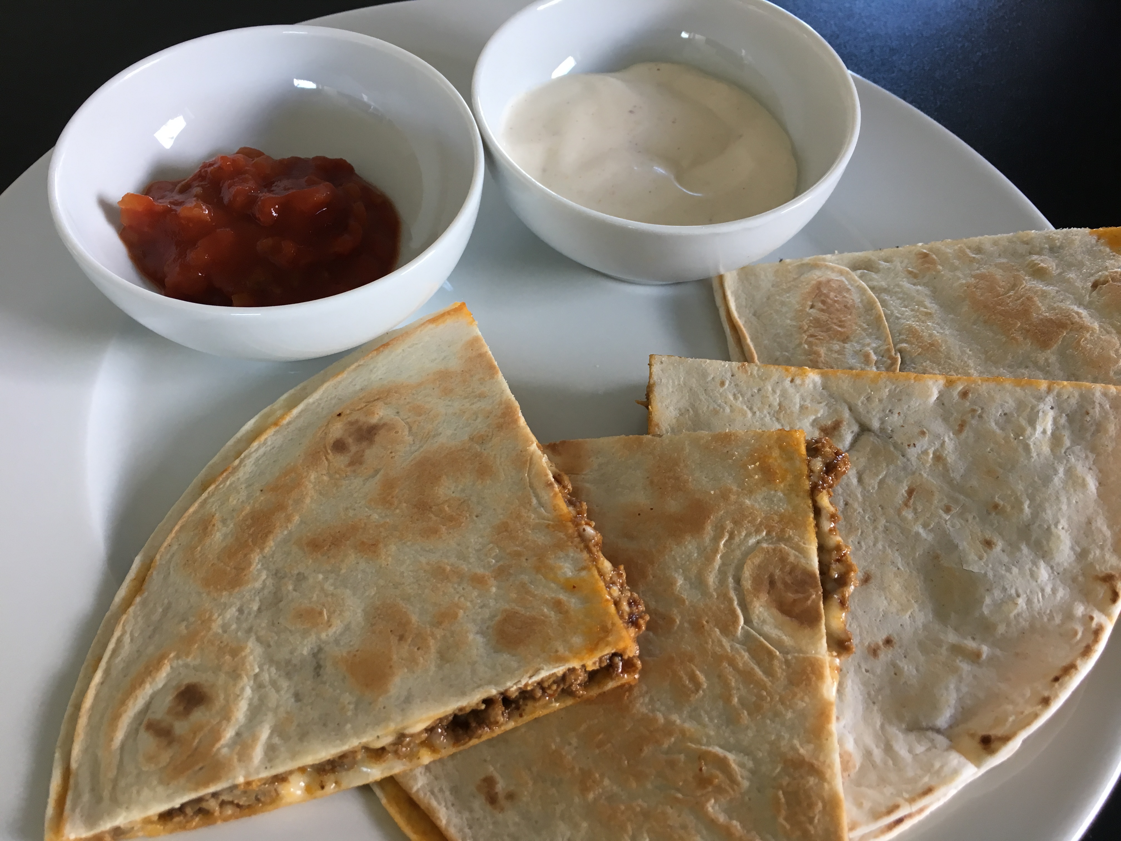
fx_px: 939
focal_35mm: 29
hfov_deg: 61.7
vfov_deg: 48.2
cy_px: 420
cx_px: 560
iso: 64
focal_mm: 4.15
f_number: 2.2
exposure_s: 1/33
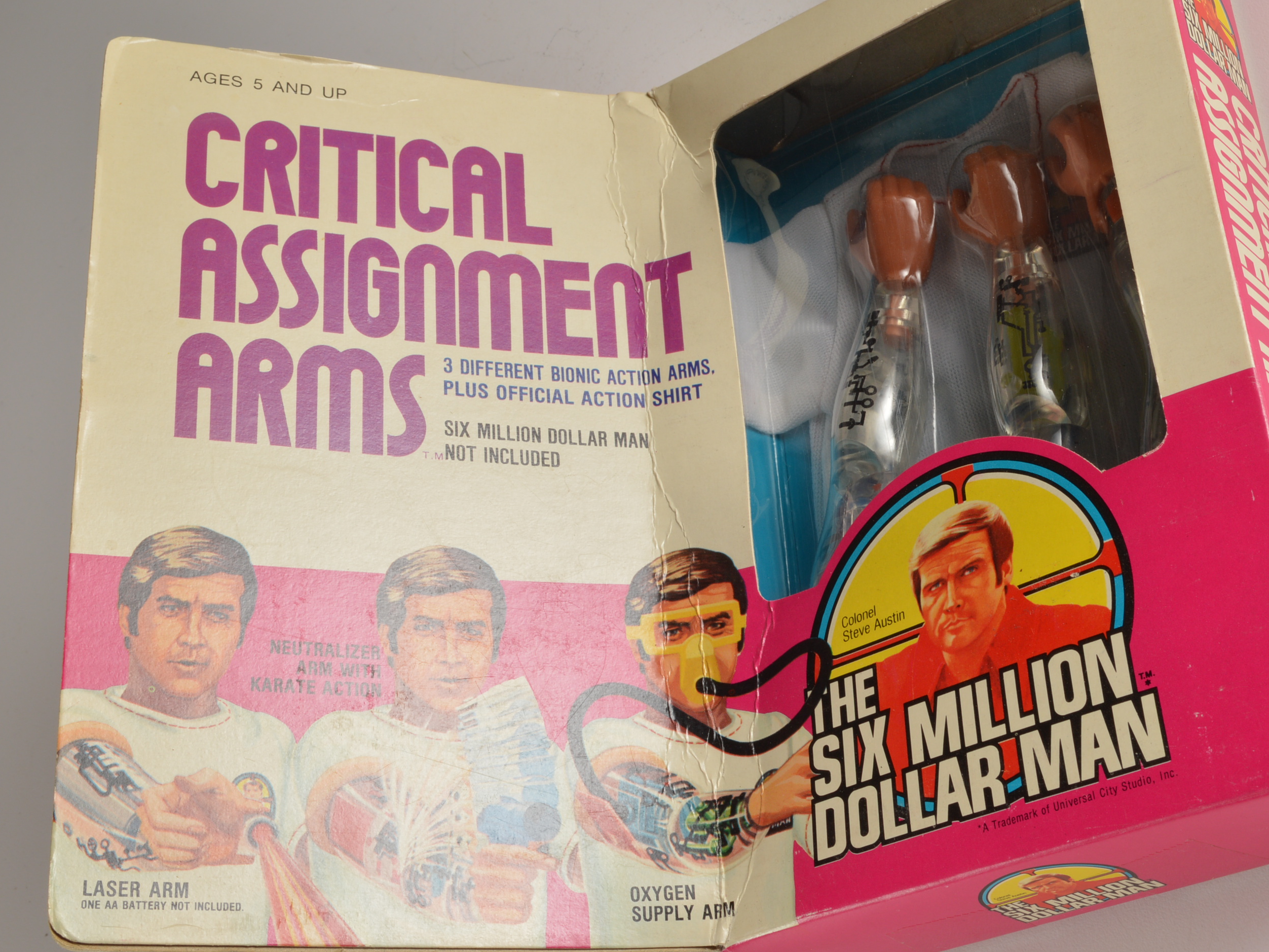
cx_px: 731
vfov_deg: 24.2
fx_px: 2221
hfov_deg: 31.8
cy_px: 465
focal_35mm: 61
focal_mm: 35
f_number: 14
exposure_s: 1/125
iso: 100
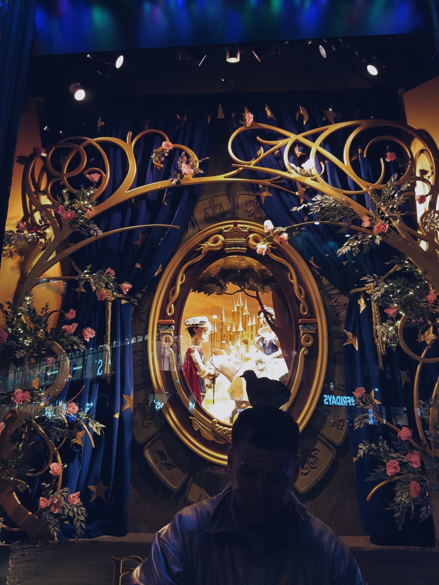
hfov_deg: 53.1
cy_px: 292
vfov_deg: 67.3
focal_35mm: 26
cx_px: 220
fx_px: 440
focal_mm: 4.2
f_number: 1.7
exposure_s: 1/60
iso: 250
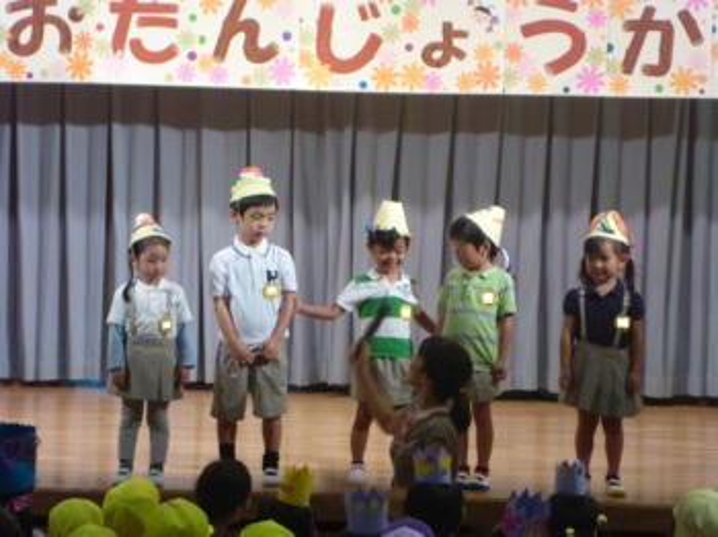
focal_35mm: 128
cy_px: 268
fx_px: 2653
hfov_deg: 15.4
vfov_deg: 11.6
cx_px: 359
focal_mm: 22.8
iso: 800
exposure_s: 1/20
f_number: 5.9
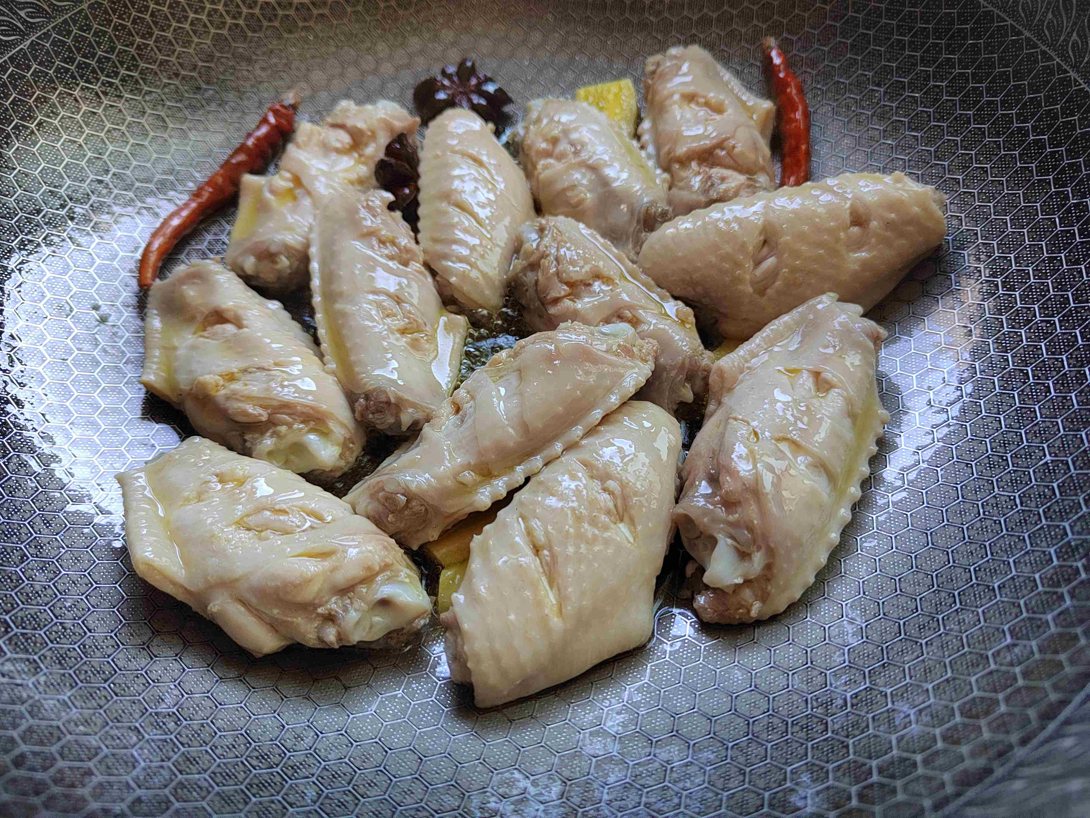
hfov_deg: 73.9
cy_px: 409
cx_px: 545
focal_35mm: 23
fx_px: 724
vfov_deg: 58.9
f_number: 1.9
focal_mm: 5.52
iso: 884
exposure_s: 1/100
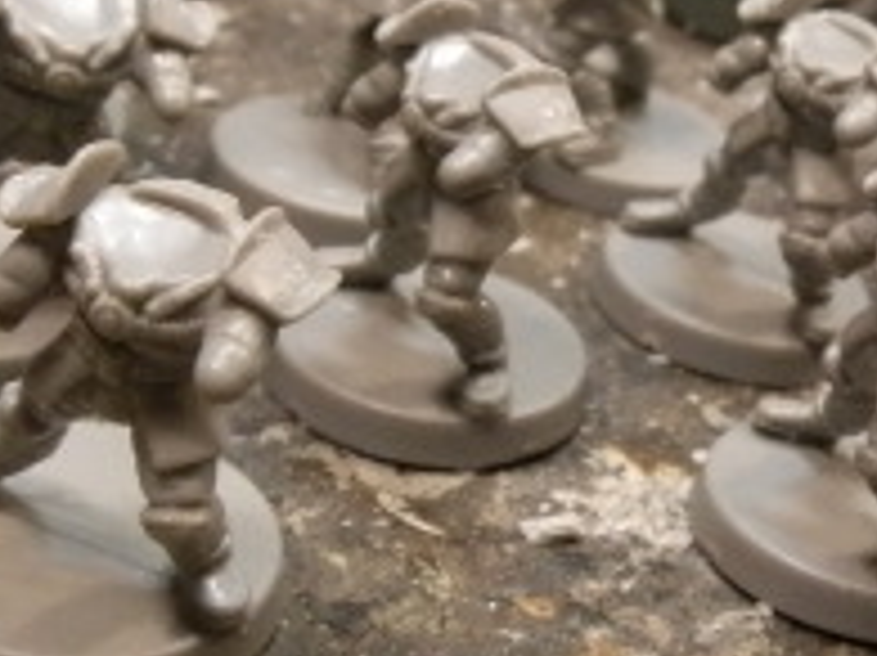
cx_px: 733
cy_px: 229
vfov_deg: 19.1
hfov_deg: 24.8
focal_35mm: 77
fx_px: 1950
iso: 400
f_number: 3.1
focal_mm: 5
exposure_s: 1/80
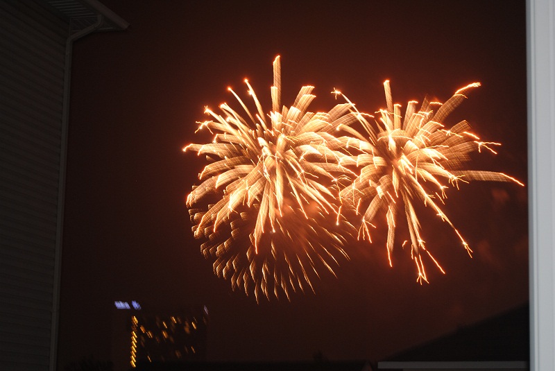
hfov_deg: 24.6
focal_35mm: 82
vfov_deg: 16.6
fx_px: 1273
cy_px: 186
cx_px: 278
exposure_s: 1/2
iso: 200
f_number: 5.6
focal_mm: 55
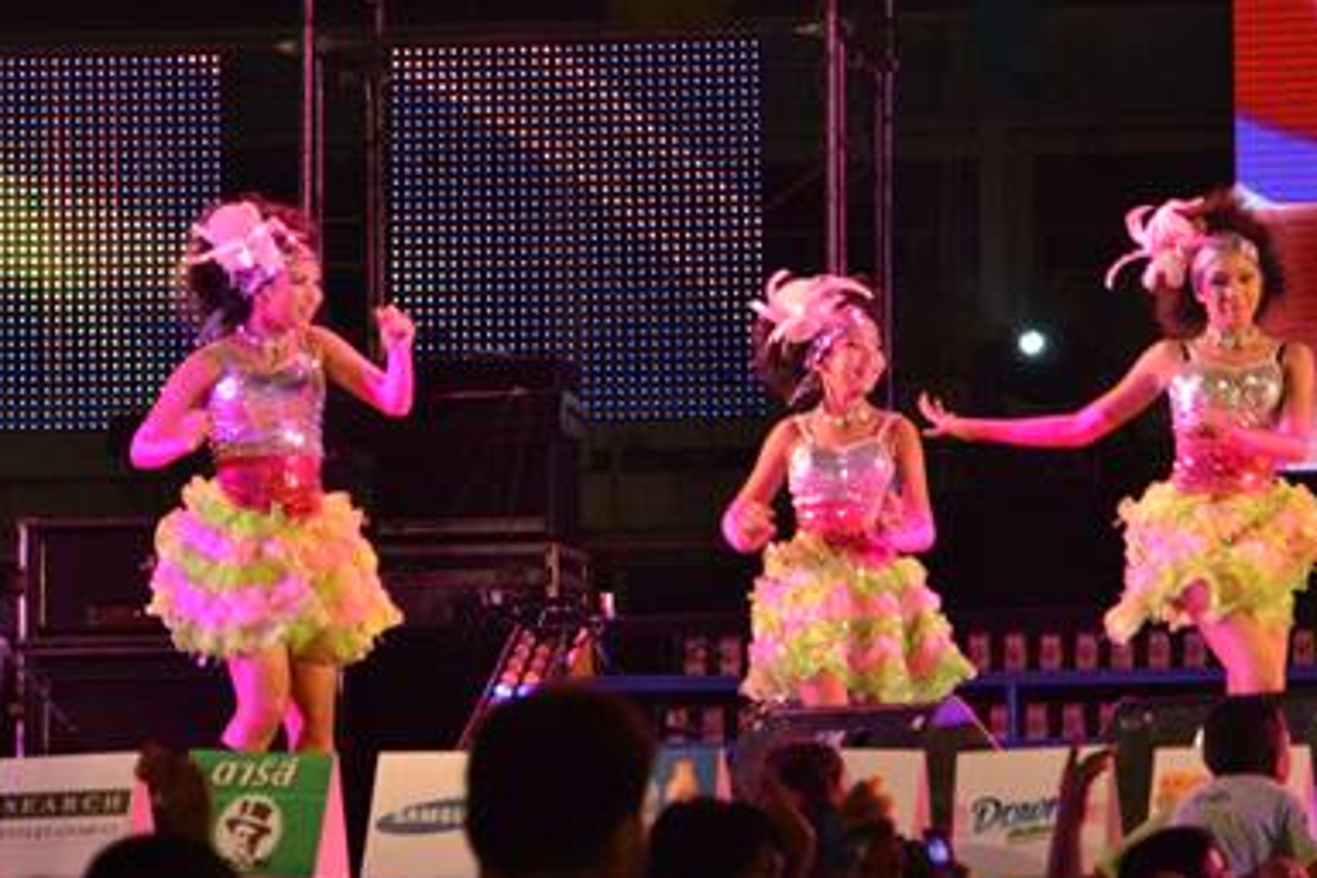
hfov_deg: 8.4
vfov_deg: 5.6
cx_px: 614
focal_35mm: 246
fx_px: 8991
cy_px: 456
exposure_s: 1/160
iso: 3200
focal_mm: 105
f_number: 5.6
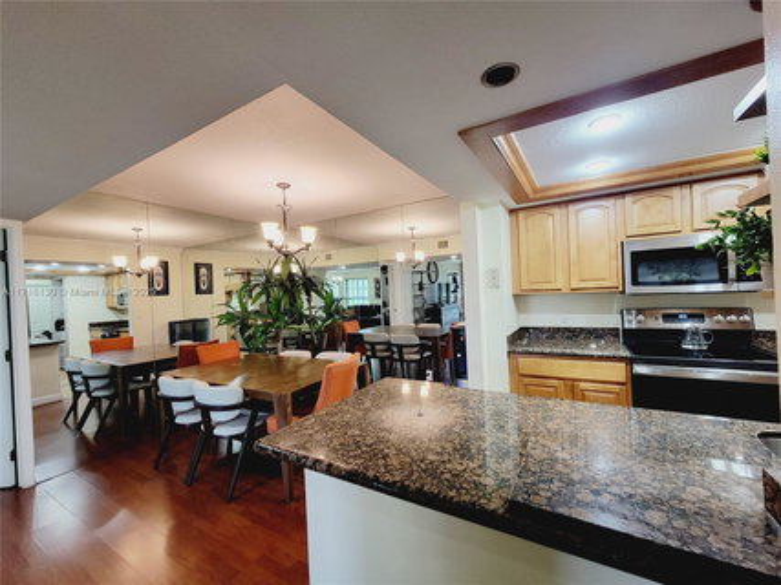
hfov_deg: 106.2
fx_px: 293
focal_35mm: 13
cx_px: 390
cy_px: 292
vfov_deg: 89.9
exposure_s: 1/60
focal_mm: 2.2
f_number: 2.2
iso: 400
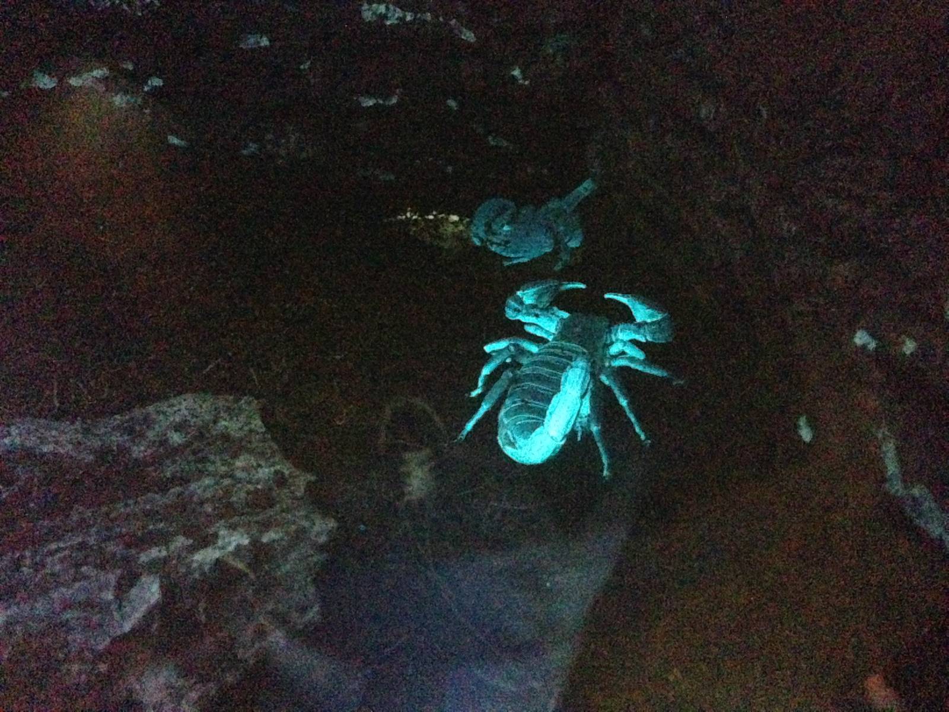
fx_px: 1809
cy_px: 356
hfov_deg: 29.4
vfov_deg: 22.3
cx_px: 474
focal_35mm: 66
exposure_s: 1/17
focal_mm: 4.12
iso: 3200
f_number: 2.4
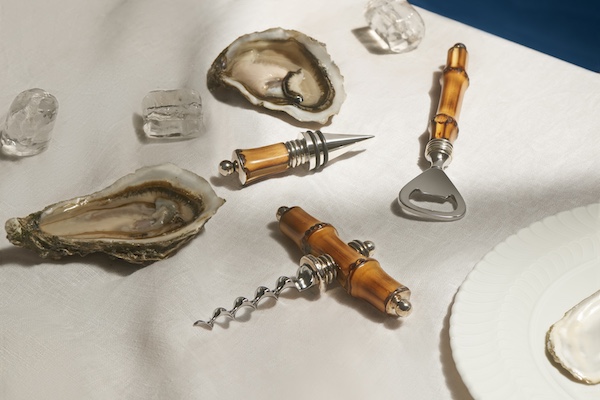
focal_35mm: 105
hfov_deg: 19.5
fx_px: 1750
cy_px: 200
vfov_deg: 13.0
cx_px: 300
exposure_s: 1/15
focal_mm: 105
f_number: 11
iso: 400
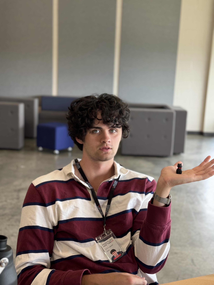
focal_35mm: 48
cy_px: 142
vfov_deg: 39.7
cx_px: 107
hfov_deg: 30.3
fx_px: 396
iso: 80
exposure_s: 1/120
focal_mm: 6.76
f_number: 1.78
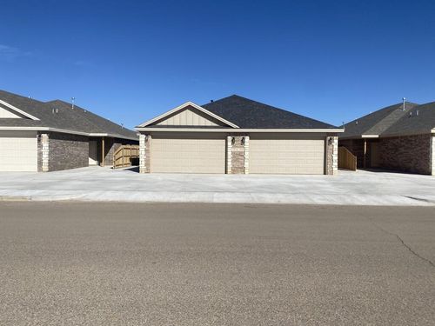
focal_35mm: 26
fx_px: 327
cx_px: 218
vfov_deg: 53.1
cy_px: 163
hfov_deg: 67.3
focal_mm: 4.25
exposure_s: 1/6061
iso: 32
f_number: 1.8
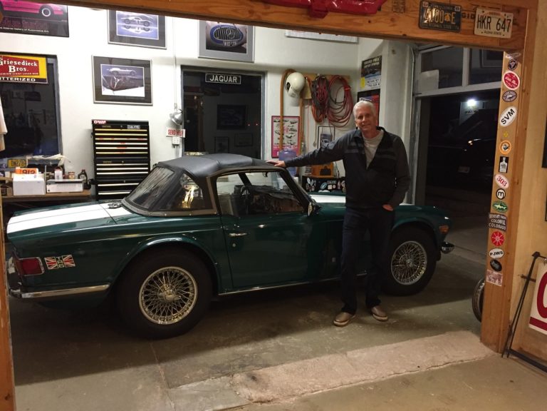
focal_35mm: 29
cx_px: 274
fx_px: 458
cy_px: 206
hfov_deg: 61.7
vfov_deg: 48.2
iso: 250
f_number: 2.2
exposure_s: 1/30
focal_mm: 4.15
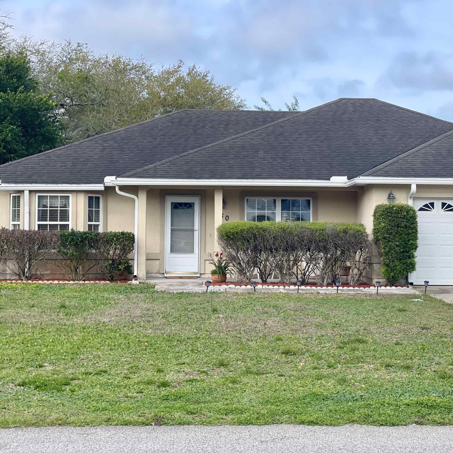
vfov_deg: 27.7
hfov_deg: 27.6
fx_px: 918
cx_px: 295
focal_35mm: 62
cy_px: 224
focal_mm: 6
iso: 32
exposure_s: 1/1712
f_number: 2
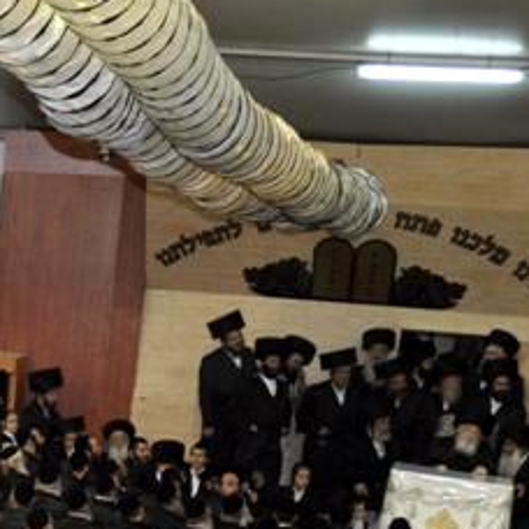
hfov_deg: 14.6
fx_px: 1781
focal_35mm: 103
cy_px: 740
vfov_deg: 15.8
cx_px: -448
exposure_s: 1/60
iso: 500
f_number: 5
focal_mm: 18
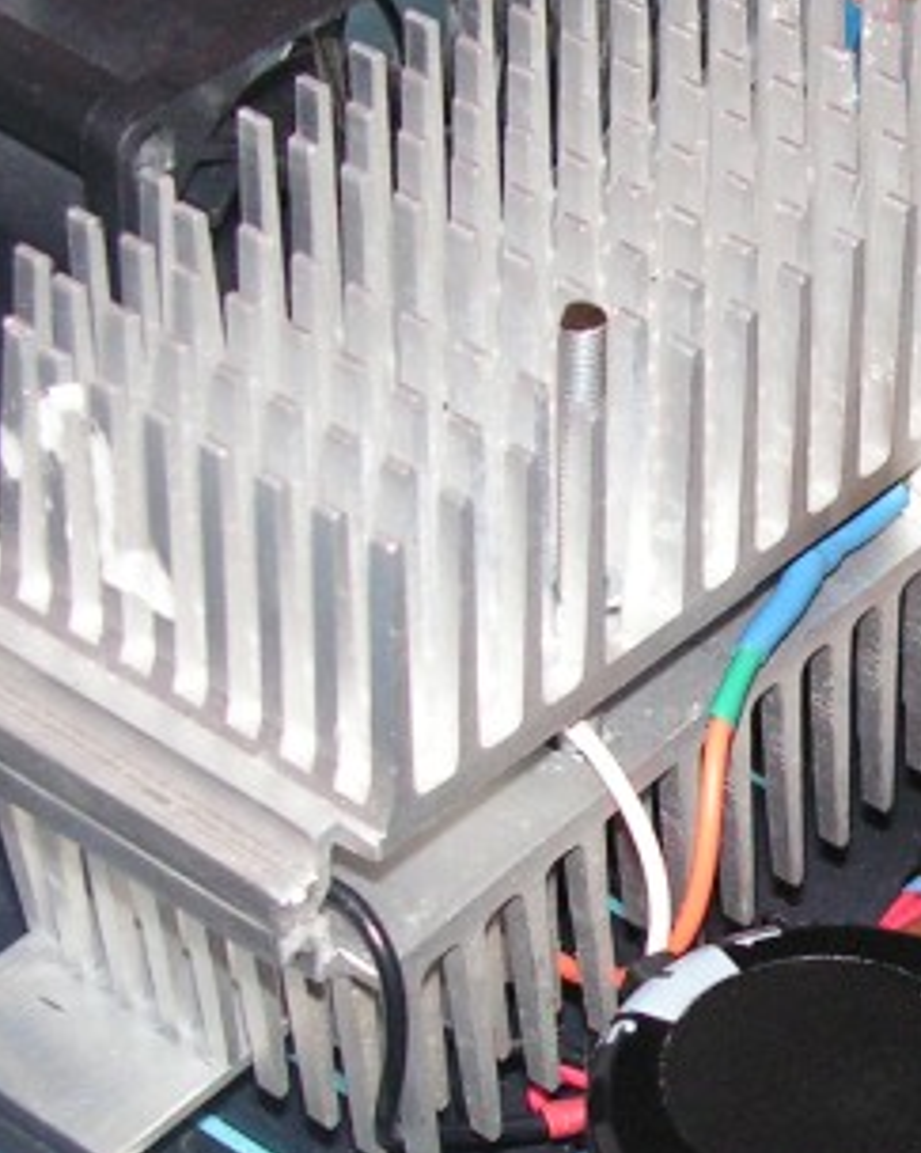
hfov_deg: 11.1
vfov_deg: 14.1
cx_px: 1141
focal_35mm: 136
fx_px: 4636
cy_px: 884
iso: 200
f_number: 3.2
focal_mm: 8.9
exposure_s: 1/60
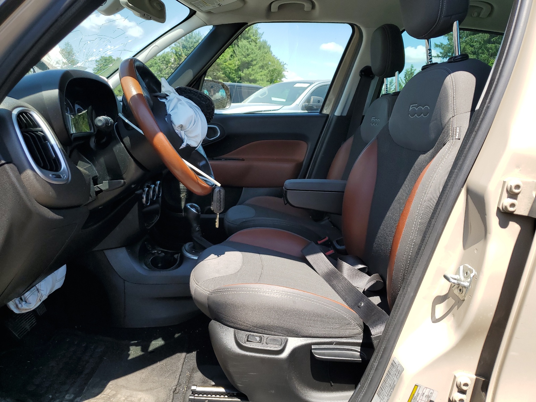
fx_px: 403
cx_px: 268
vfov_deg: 53.1
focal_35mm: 26
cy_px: 201
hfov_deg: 67.3
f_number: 1.5
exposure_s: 1/909
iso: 50
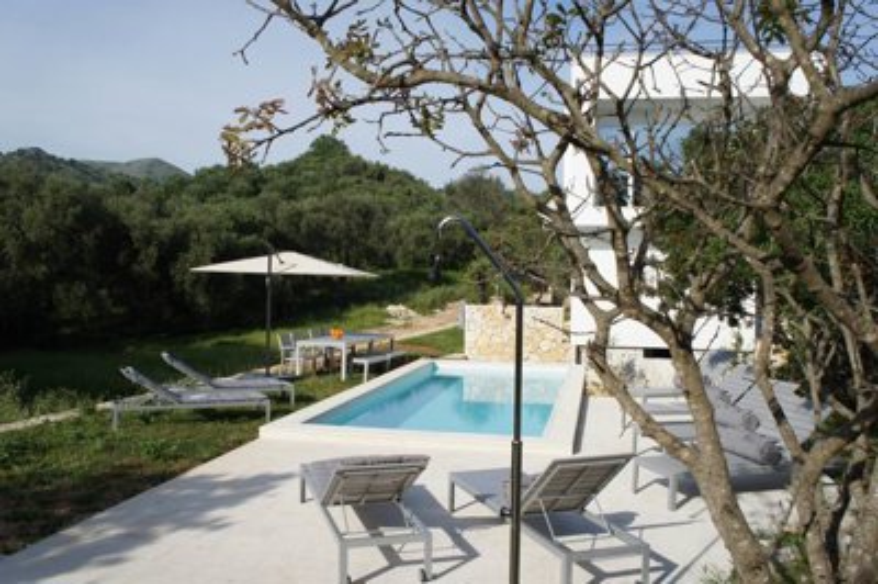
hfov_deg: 59.5
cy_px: 292
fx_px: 768
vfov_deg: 41.6
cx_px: 439
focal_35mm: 32
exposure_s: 1/500
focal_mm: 21
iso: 200
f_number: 8
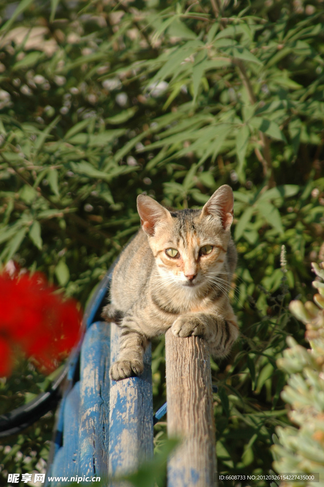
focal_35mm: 450
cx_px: 162
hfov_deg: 3.1
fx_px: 6085
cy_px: 244
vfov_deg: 4.6
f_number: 6.3
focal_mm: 300
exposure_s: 1/400
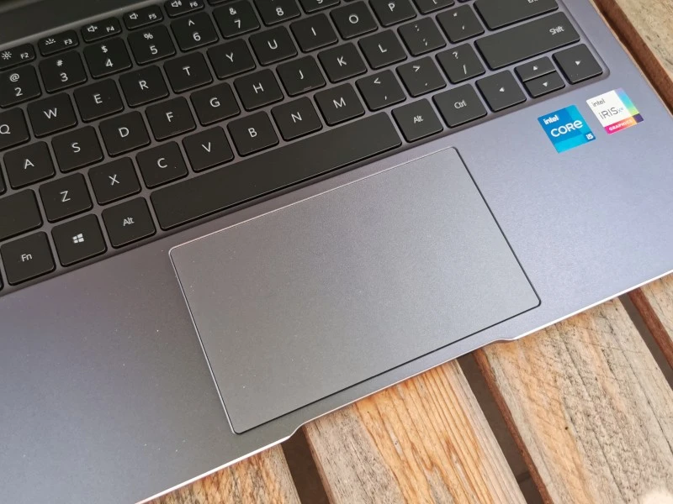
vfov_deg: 45.4
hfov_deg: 58.4
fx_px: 603
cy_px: 252
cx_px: 336
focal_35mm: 31
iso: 50
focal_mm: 5.56
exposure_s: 1/214
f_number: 1.6
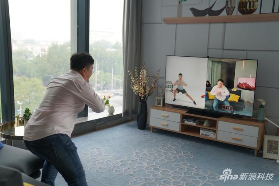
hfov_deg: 51.9
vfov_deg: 35.9
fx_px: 287
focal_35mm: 37
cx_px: 140
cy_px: 93
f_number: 2.8
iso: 200
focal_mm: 37
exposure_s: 1/160
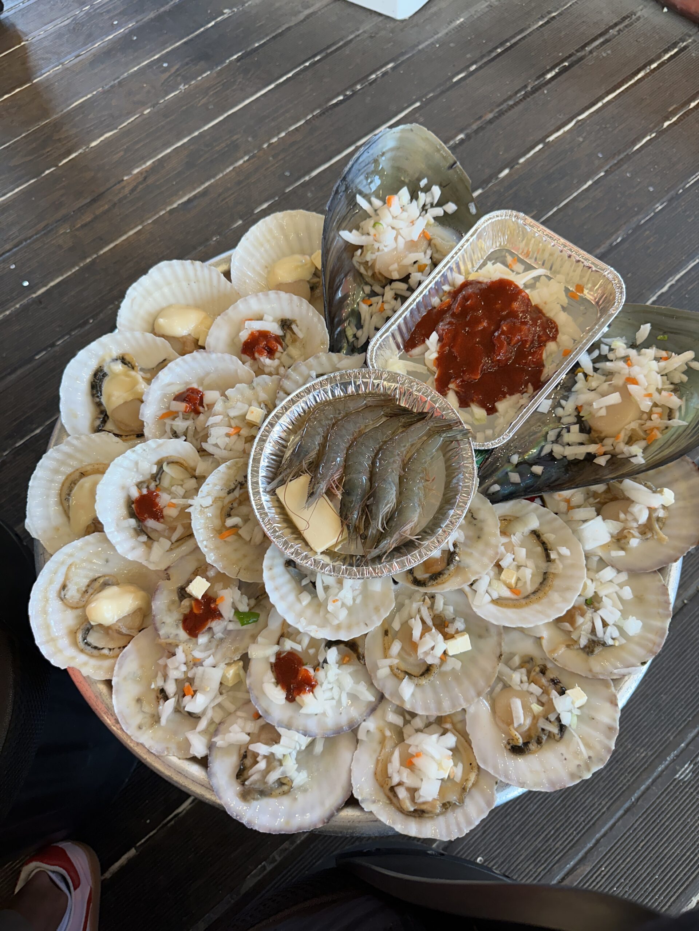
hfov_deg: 56.8
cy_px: 466
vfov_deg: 71.6
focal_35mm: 24
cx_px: 350
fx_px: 646
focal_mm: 6.86
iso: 125
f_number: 1.78
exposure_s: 1/120
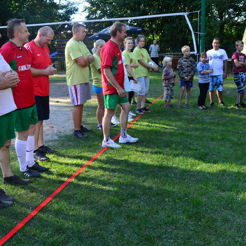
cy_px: 128
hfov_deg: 42.1
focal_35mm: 40
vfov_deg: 42.1
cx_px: 114
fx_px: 319
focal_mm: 19
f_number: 6.3
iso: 1600
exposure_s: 1/640
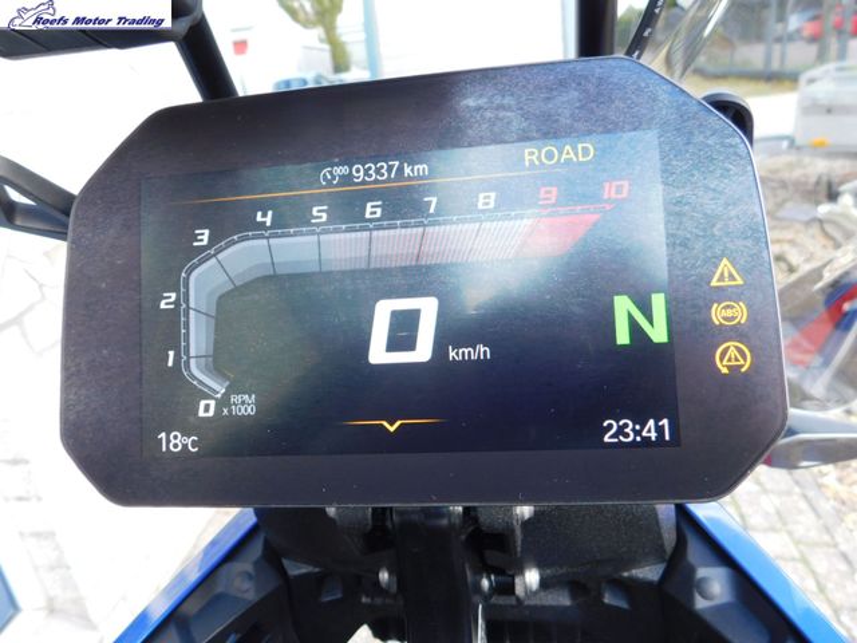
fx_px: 619
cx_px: 428
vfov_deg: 54.9
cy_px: 322
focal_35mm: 25
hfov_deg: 69.4
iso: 125
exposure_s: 1/40
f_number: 3.1
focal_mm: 4.5
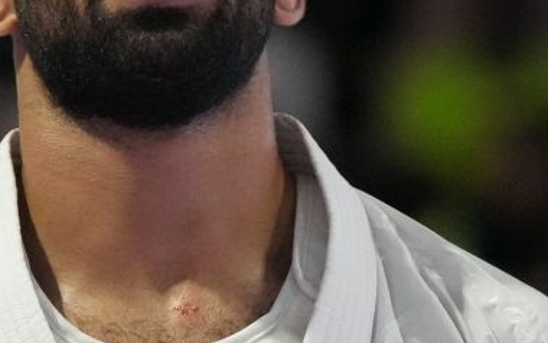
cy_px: 294
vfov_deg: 1.7
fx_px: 11312
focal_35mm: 757
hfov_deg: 2.8
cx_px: 261
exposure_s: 1/800
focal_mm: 157
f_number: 2.8
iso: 12800
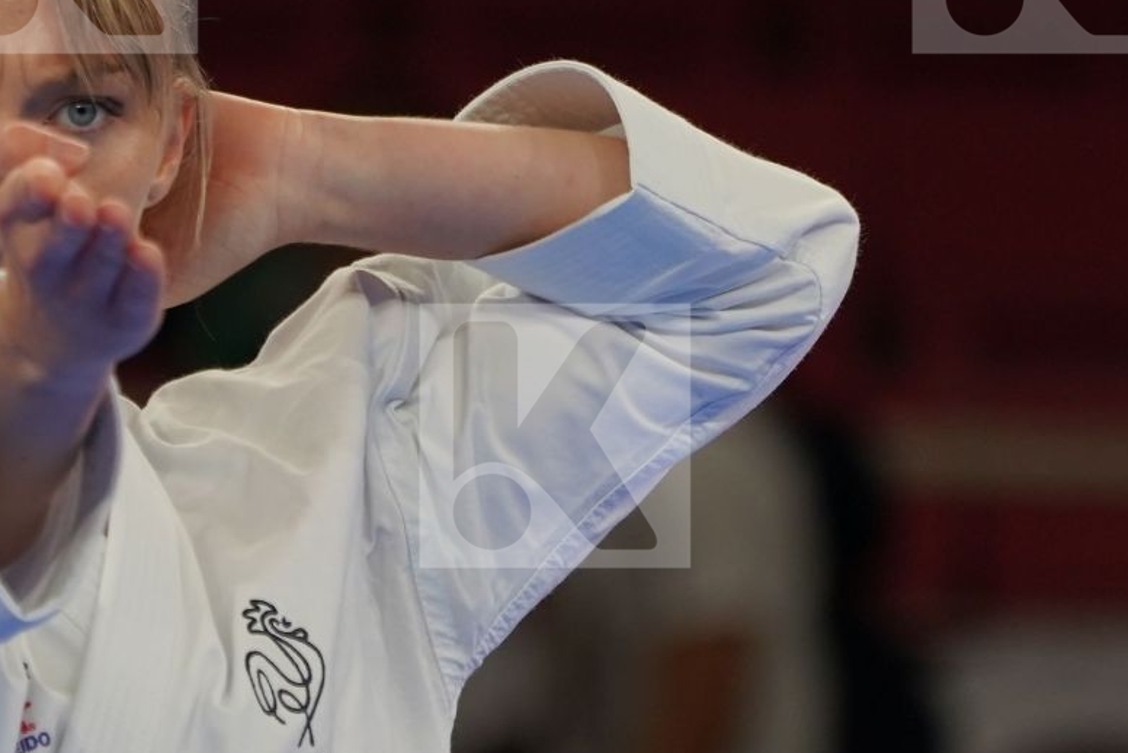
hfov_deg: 1.9
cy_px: 436
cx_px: 63
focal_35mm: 1085
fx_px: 34007
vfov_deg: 1.3
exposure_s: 1/500
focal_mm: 312
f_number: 5.6
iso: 800
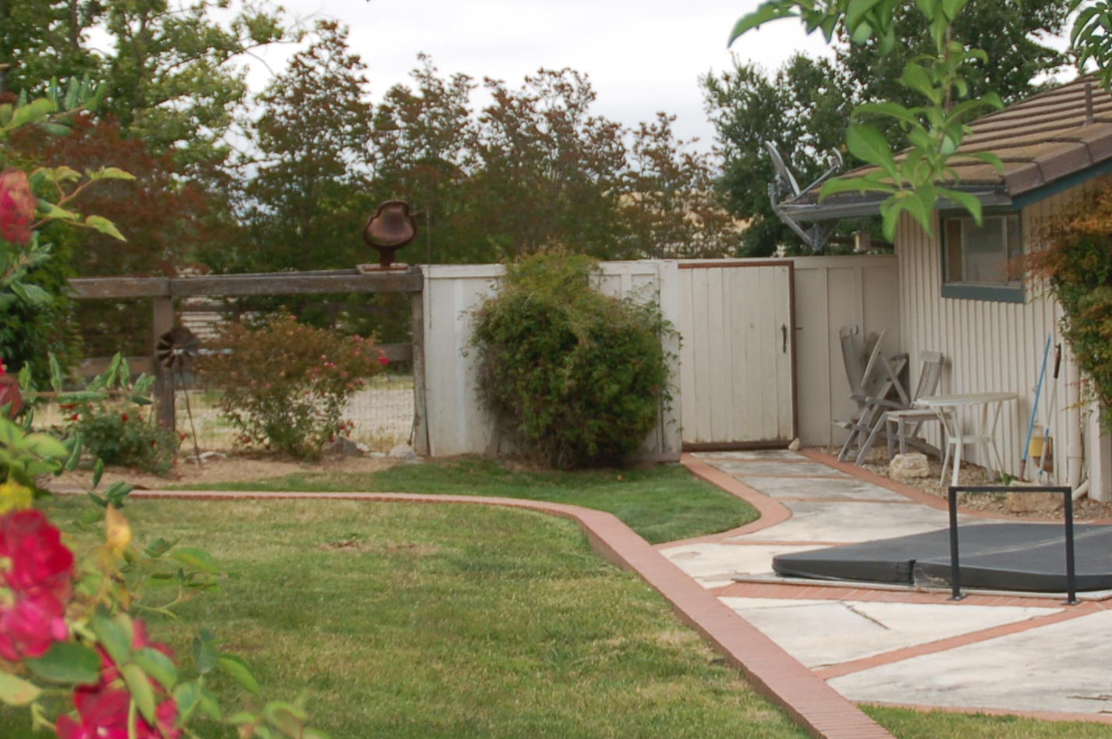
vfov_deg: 13.5
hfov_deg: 20.1
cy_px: 310
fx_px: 3117
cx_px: 833
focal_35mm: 101
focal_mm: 32
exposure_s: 1/500
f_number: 5.6
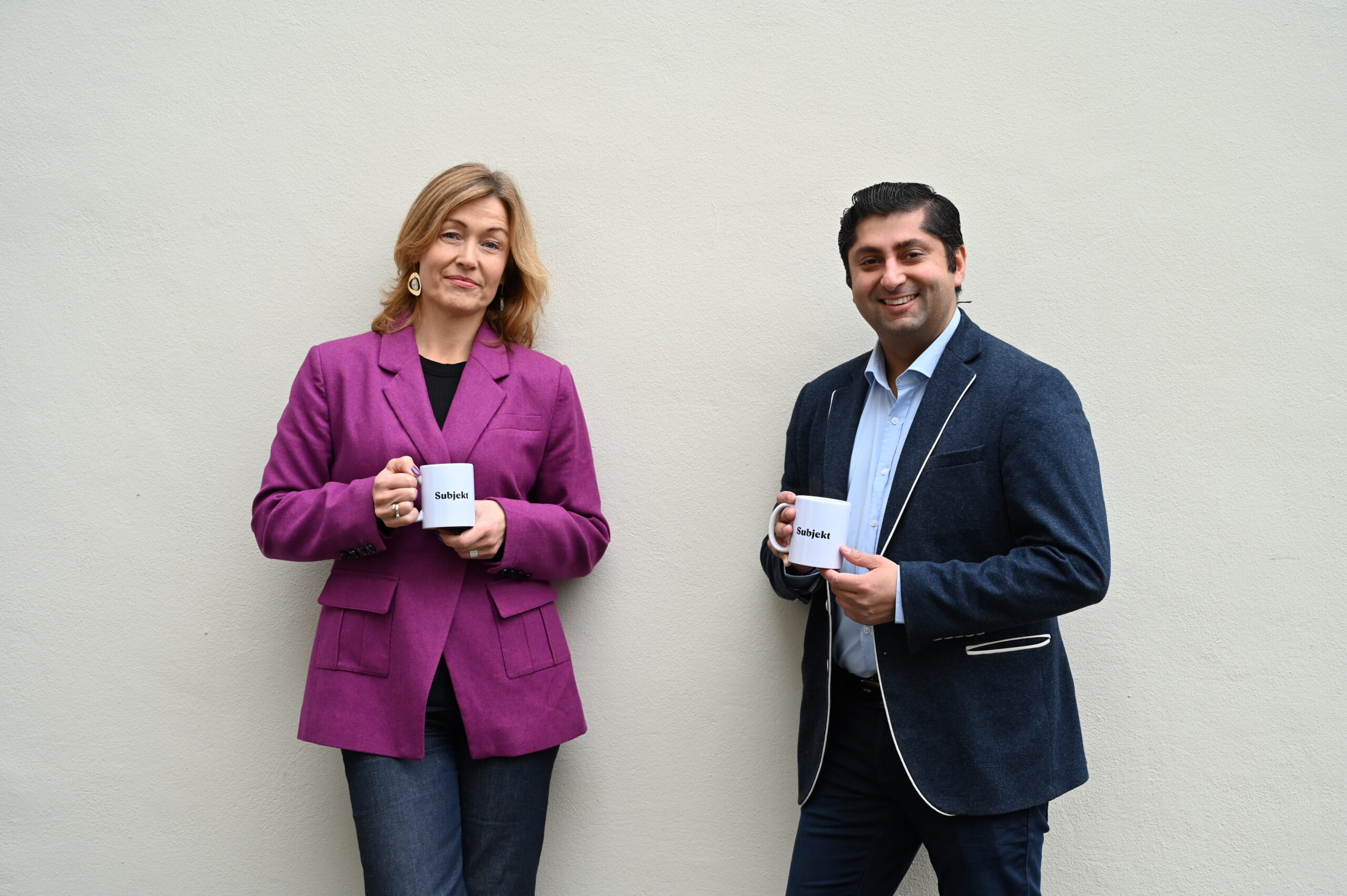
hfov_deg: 40.4
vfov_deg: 27.5
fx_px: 1832
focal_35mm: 49
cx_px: 674
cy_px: 448
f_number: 4
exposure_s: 1/125
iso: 400
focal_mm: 49
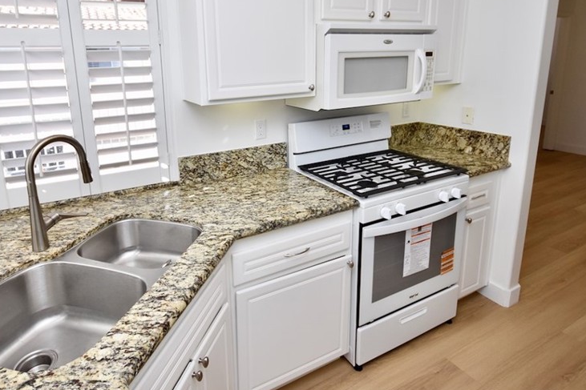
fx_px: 342
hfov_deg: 80.7
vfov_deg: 58.1
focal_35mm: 21
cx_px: 250
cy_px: 128
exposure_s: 1/250
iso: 400
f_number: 5.6
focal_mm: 10
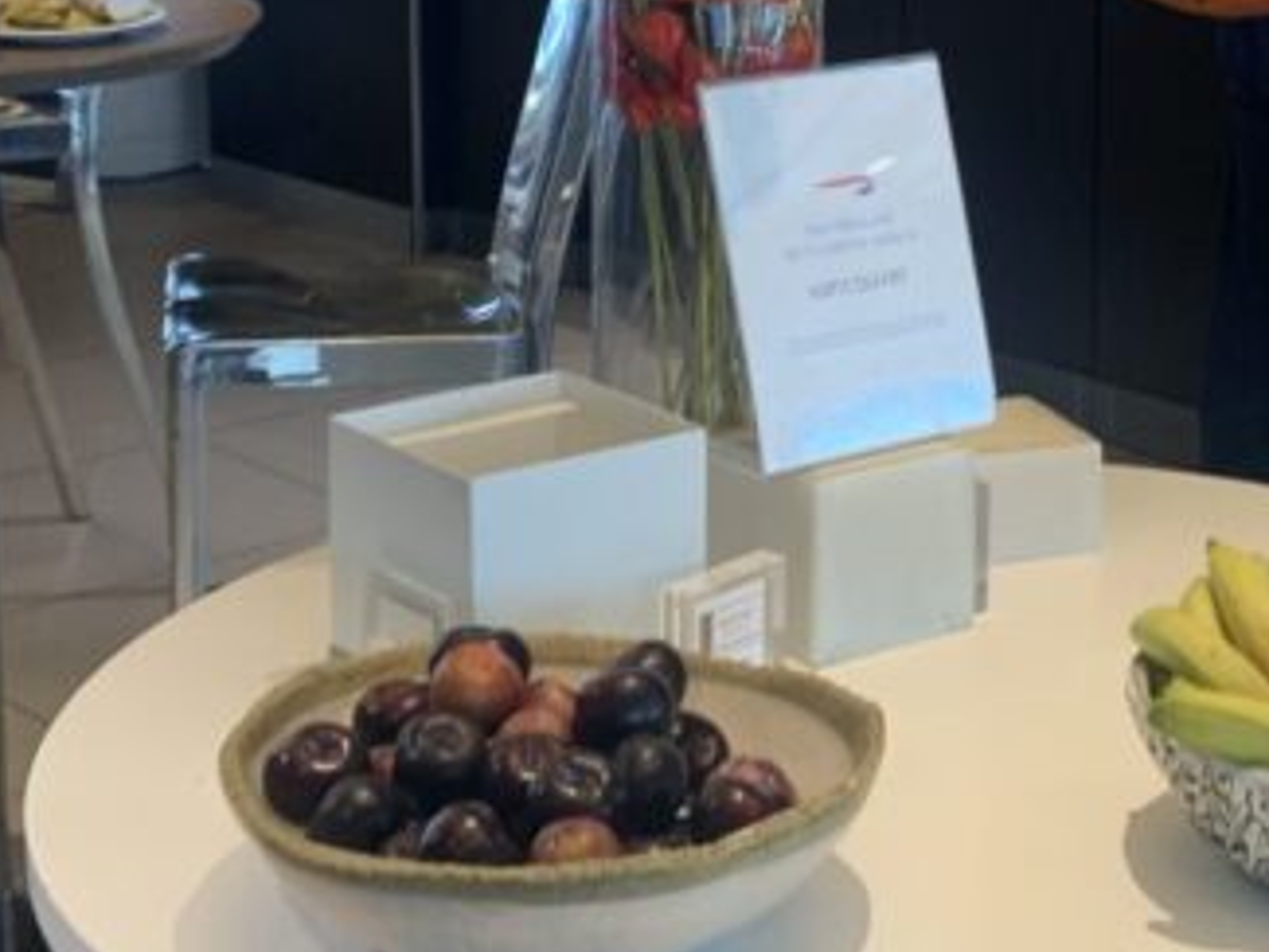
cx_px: 961
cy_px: -16
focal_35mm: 82
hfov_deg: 23.6
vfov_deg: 17.6
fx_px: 3007
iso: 64
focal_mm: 4.25
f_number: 1.8
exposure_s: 1/60
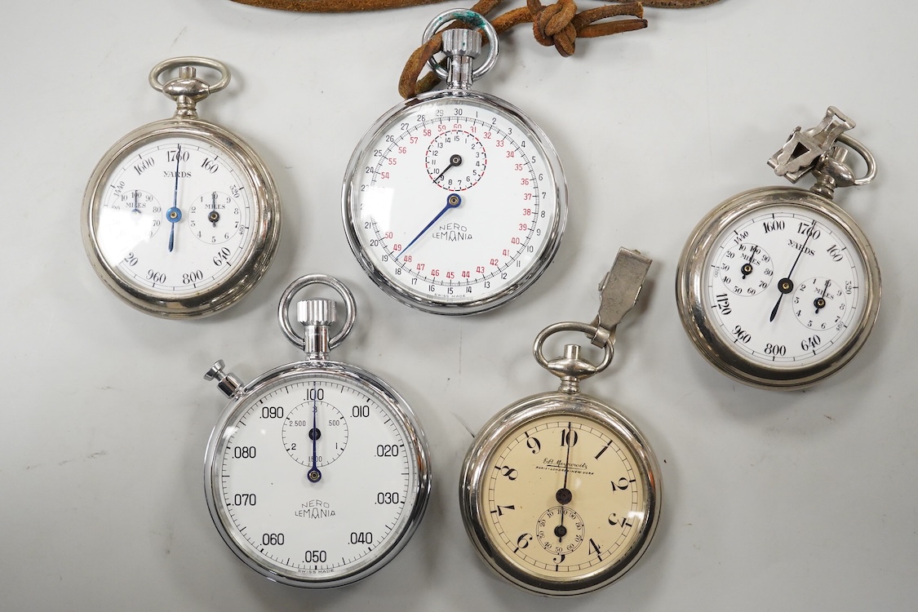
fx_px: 1147
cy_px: 306
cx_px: 459
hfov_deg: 43.6
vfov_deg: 29.9
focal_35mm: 45
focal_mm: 30
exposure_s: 1/400
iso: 2500
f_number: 3.5
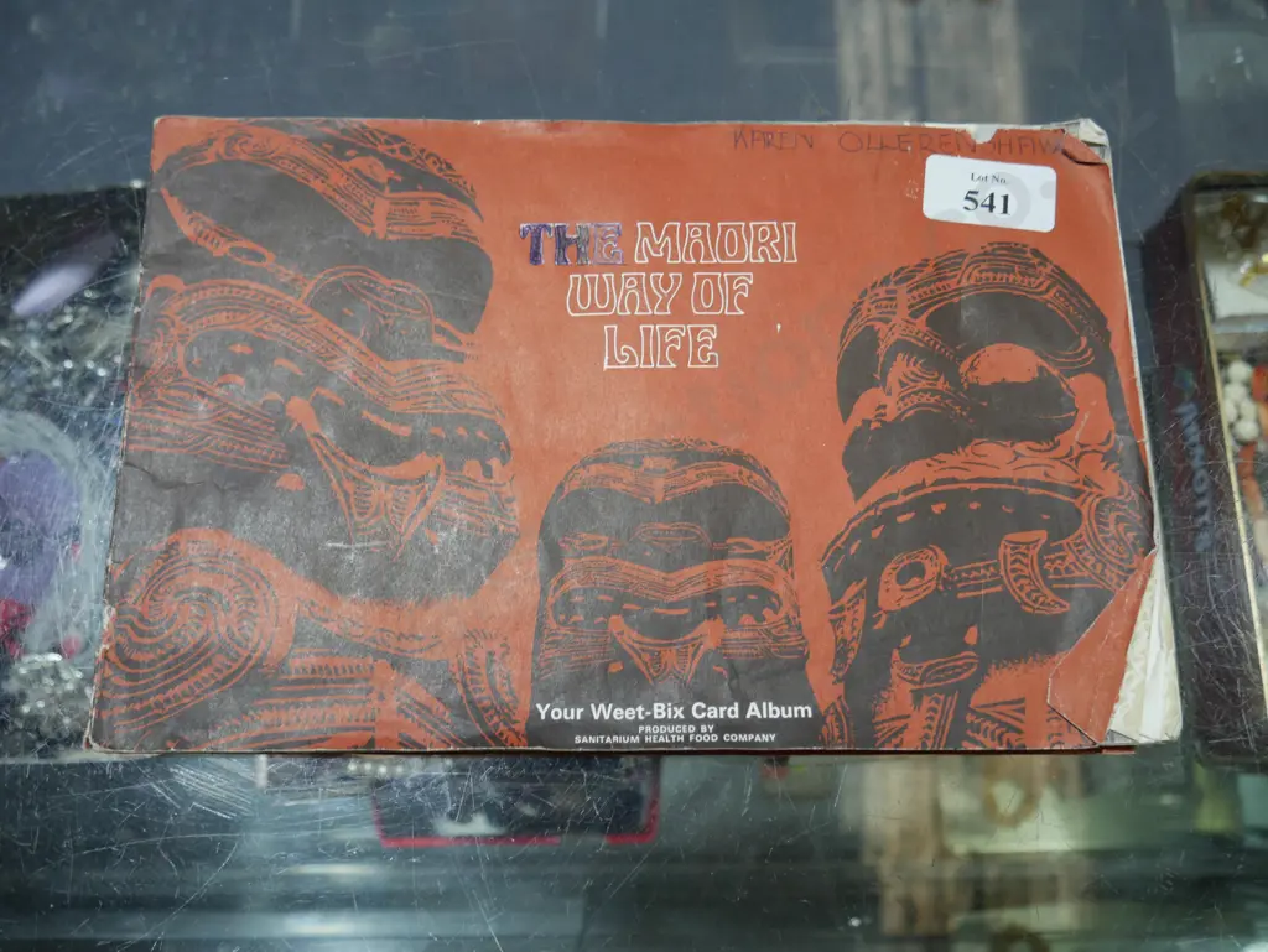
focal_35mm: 32
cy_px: 476
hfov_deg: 56.8
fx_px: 1173
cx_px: 634
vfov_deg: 44.2
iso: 200
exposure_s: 1/60
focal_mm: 16
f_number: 3.6
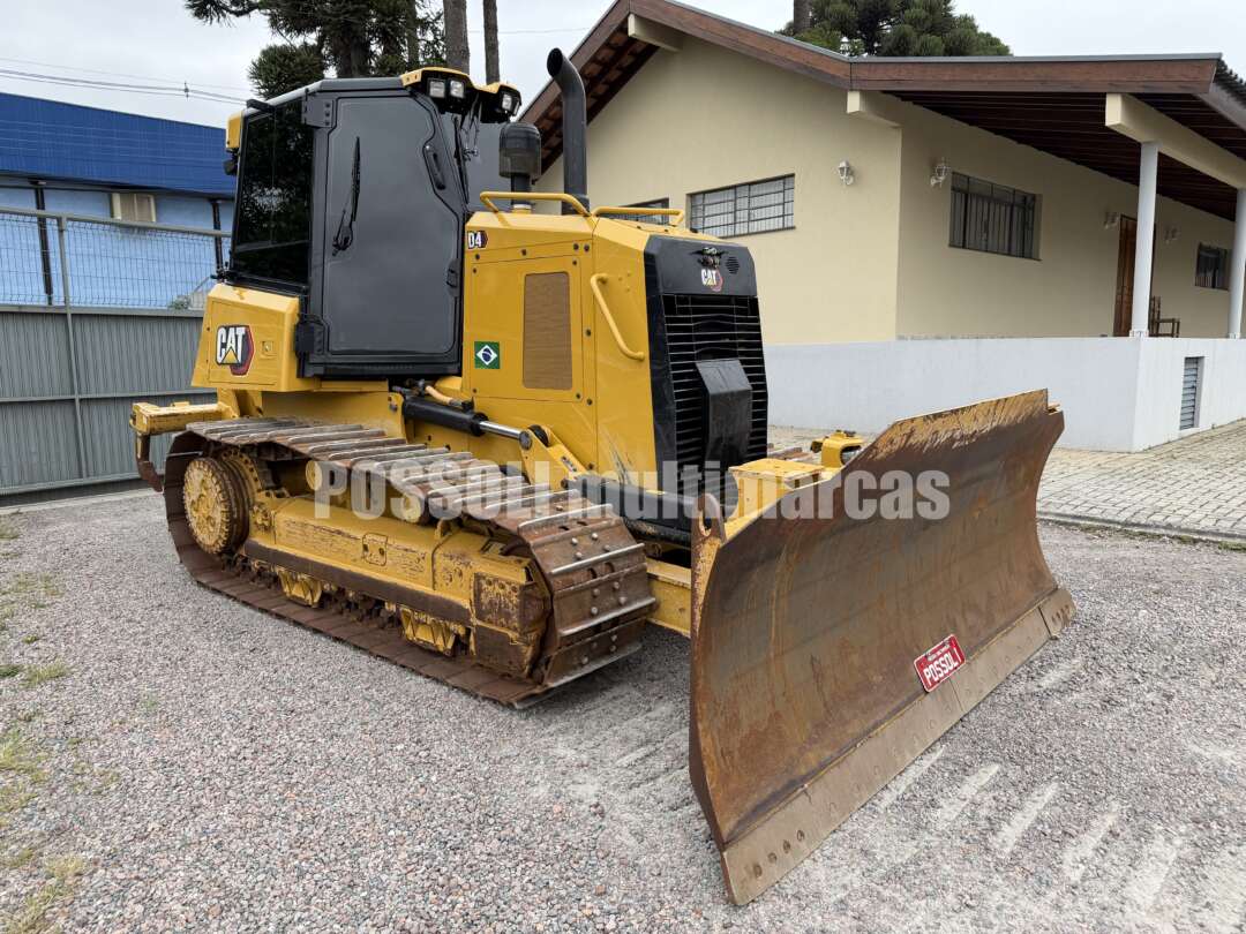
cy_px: 467
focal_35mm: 24
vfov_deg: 56.8
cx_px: 623
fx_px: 864
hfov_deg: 71.6
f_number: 1.78
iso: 80
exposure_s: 1/813
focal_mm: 6.76
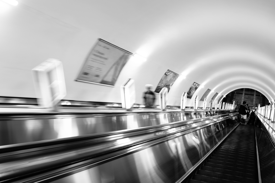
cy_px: 92
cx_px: 138
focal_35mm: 42
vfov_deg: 31.9
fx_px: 321
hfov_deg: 46.4
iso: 200
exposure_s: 1/2.5
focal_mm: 28
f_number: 7.1
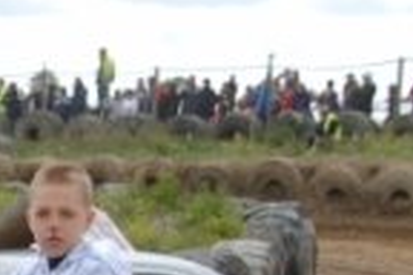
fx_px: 2604
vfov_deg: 6.0
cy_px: 458
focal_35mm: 227
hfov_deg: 8.8
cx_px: -212
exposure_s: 1/640
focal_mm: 34
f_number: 4.5
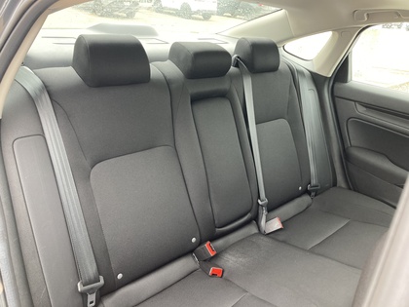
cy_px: 154
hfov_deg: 63.4
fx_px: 331
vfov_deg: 49.7
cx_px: 204
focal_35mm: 28
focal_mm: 3.99
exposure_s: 1/64
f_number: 1.8
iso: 80
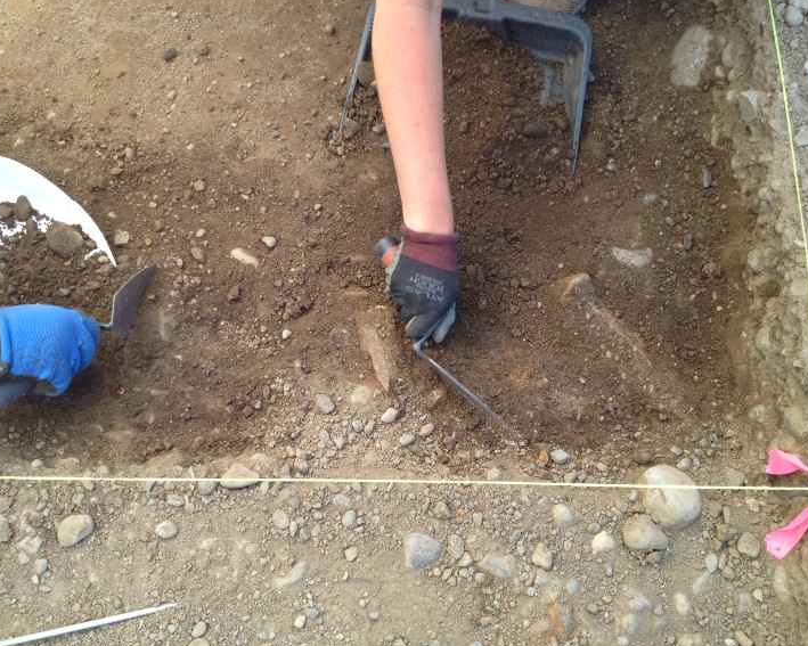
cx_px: 401
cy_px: 322
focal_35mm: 37
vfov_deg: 40.1
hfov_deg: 49.1
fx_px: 885
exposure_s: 1/120
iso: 64
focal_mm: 4.28
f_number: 2.4
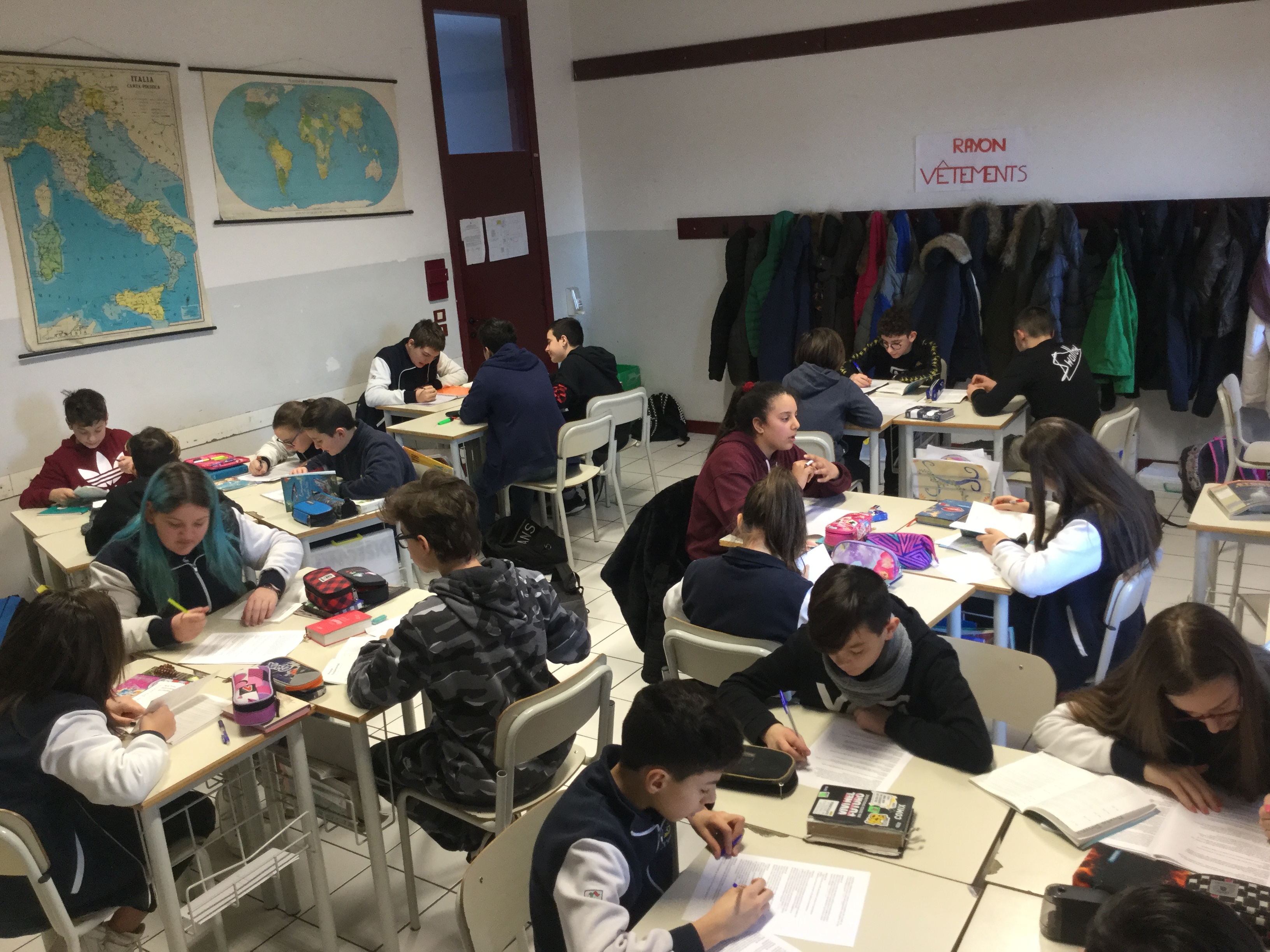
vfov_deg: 45.4
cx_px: 635
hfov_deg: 58.4
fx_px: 1137
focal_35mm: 31
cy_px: 476
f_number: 2.4
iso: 80
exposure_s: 1/33
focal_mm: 3.3
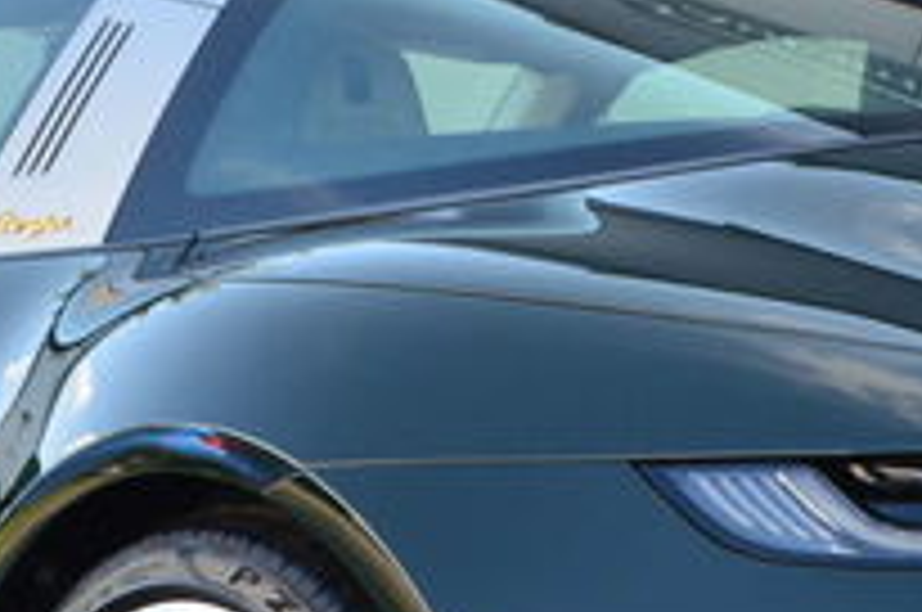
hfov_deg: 12.6
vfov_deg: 8.4
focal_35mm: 163
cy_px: 558
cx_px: 580
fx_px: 4165
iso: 360
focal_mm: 29
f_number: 10
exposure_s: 1/60
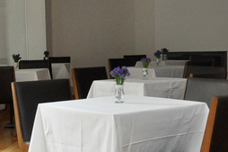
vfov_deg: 15.9
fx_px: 538
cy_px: 130
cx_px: 79
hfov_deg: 23.8
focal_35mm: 85
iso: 1250
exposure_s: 1/125
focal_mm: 18
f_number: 5.6
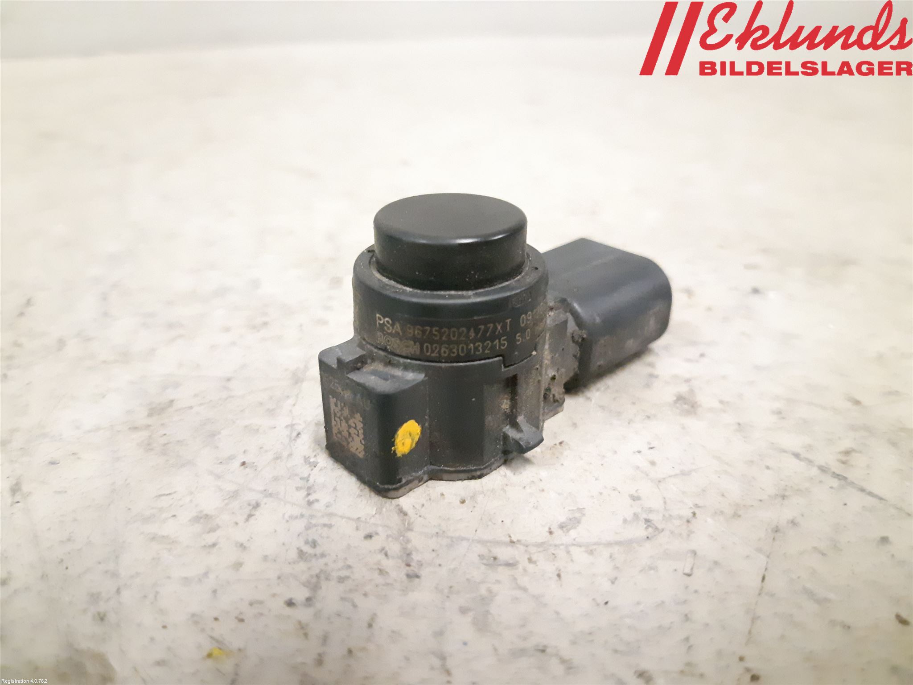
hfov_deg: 67.3
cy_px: 342
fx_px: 686
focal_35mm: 26
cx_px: 456
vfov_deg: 53.1
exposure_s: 1/100
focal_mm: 3.93
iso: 800
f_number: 1.7
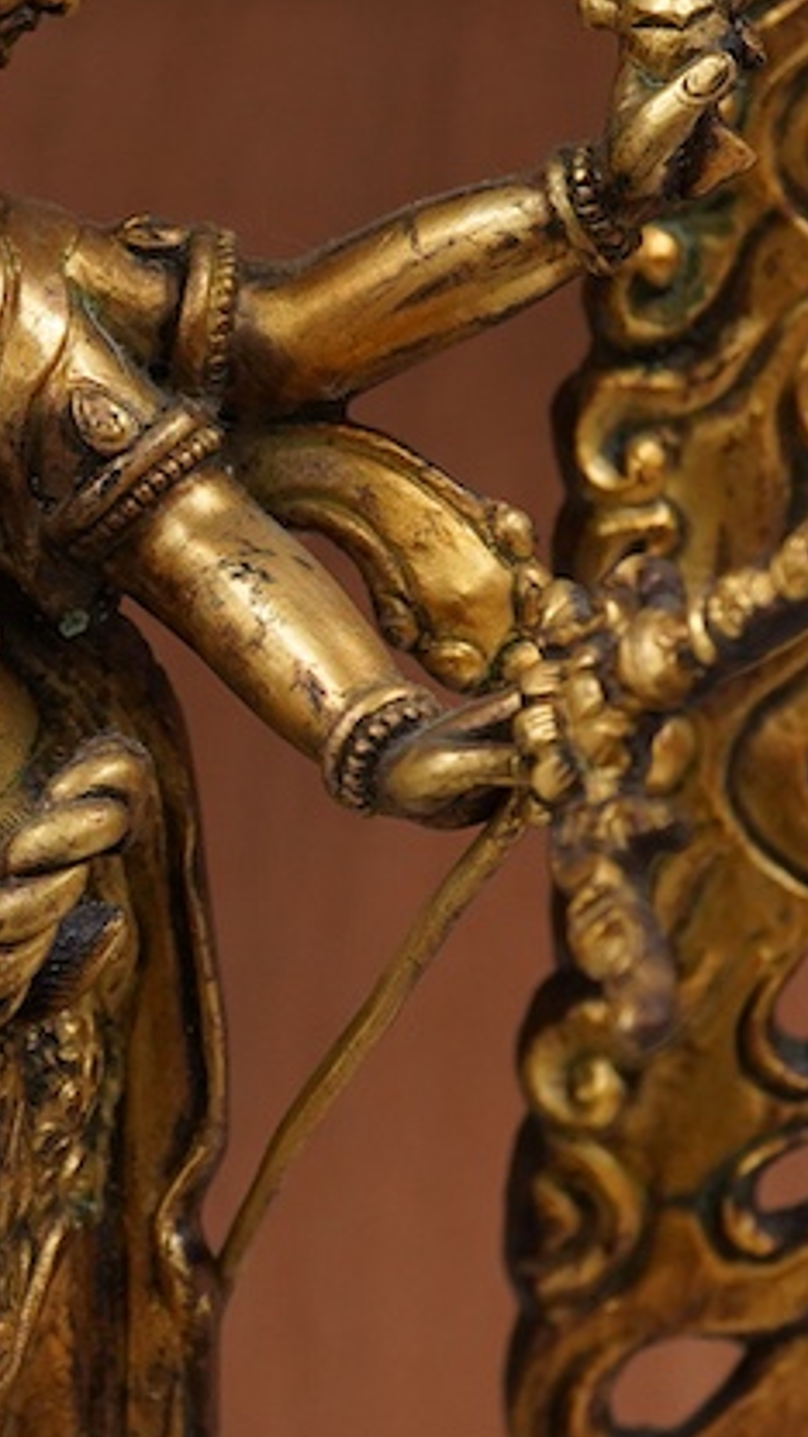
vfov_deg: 20.9
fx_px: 3885
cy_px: 639
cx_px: -93
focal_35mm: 102
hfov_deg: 11.7
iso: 1250
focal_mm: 30
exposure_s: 1/125
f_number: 9
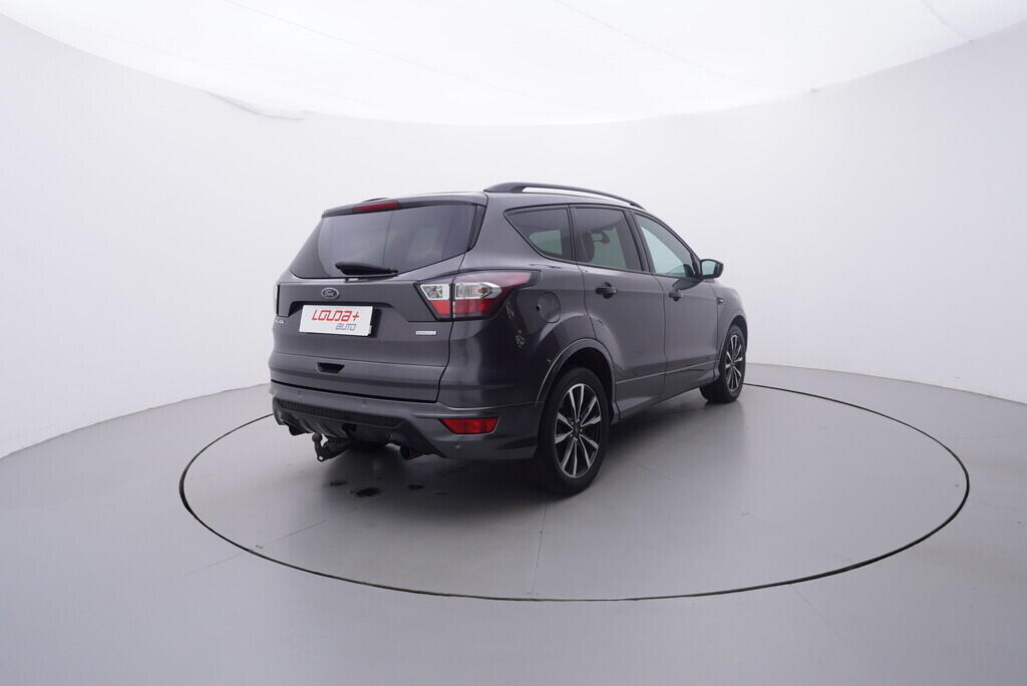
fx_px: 642
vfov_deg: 56.2
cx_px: 514
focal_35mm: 22
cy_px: 343
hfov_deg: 77.3
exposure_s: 1/80
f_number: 5
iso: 200
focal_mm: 15
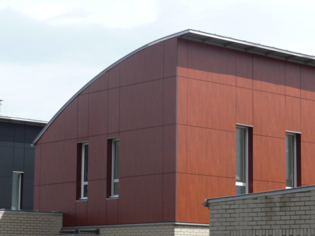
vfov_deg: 13.2
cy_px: 118
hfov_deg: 17.6
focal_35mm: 112
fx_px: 1019
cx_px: 158
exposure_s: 1/400
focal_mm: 11.3
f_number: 4.5
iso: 100
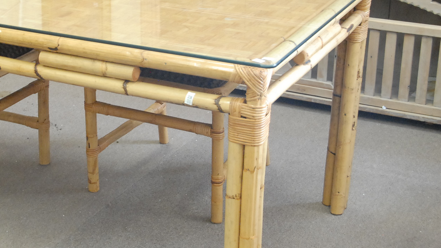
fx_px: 971
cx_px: 104
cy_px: 64
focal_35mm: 83
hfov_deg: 25.3
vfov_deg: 14.5
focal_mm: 34
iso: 1600
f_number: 5.6
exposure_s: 1/40
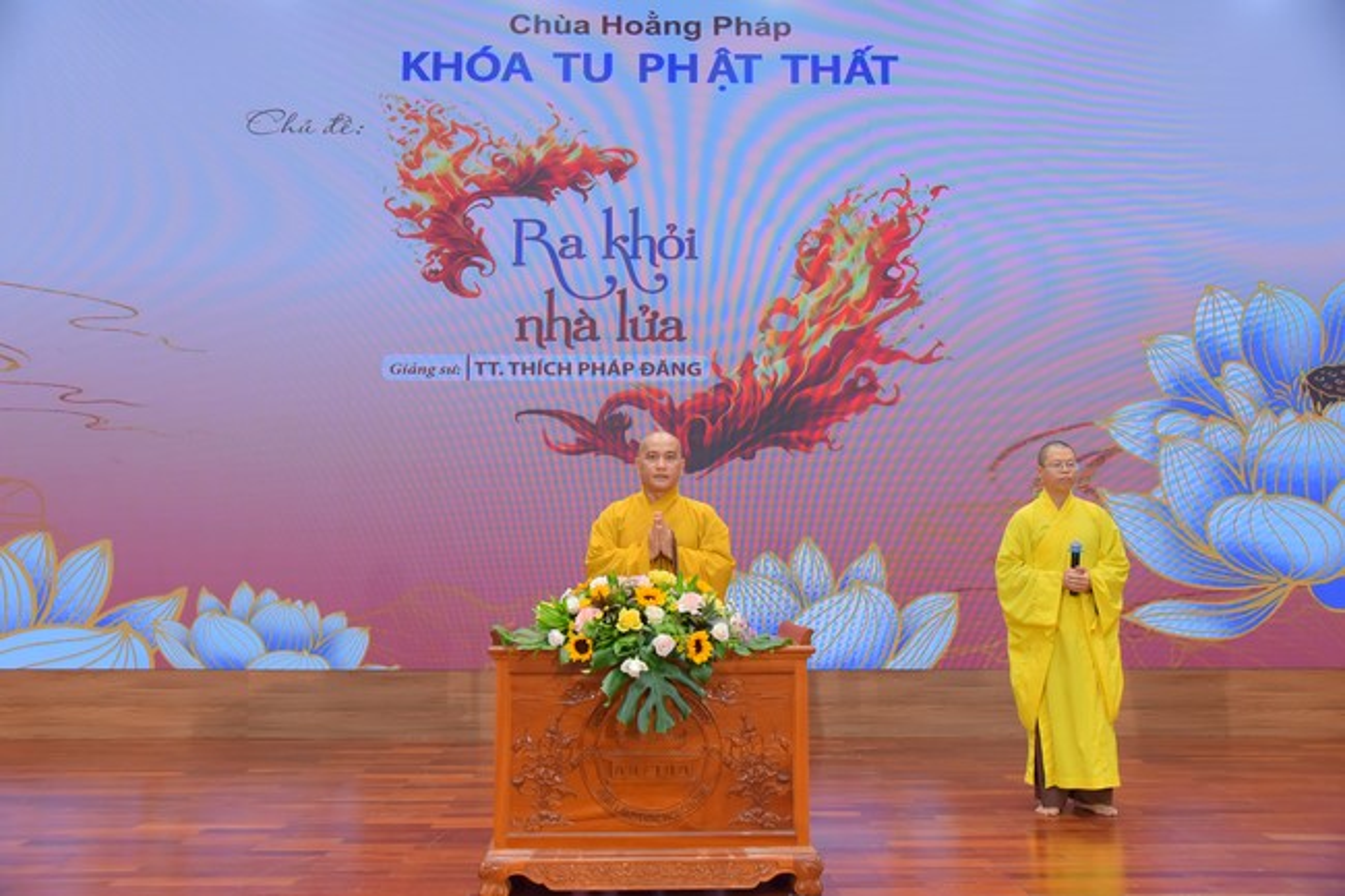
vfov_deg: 42.3
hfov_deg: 60.3
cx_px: 672
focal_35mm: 31
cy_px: 448
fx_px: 1158
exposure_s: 1/100
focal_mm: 31
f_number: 5.6
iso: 1250
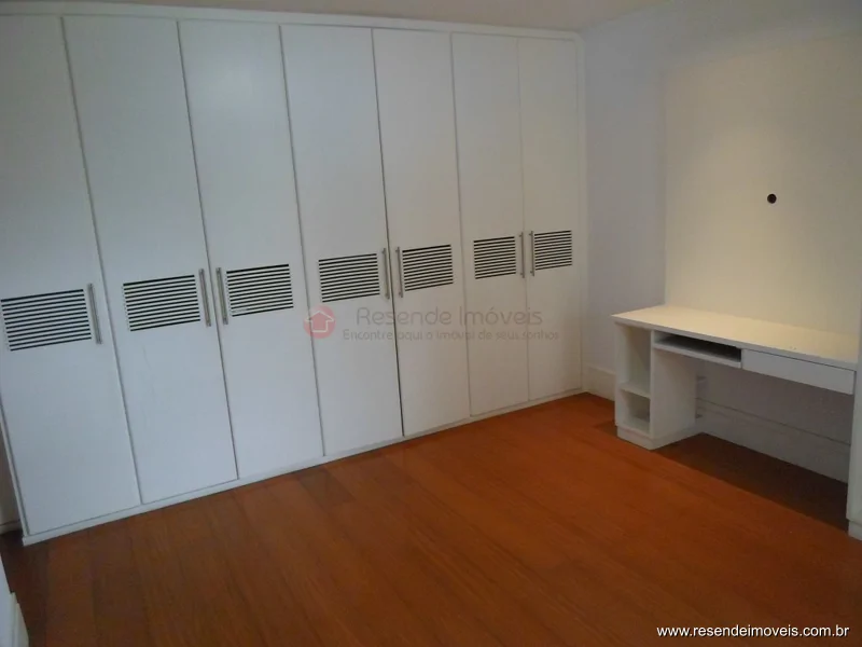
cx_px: 431
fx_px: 623
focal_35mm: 25
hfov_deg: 69.4
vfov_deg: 54.9
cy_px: 324
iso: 240
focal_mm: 4.5
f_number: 2.5
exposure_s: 1/30
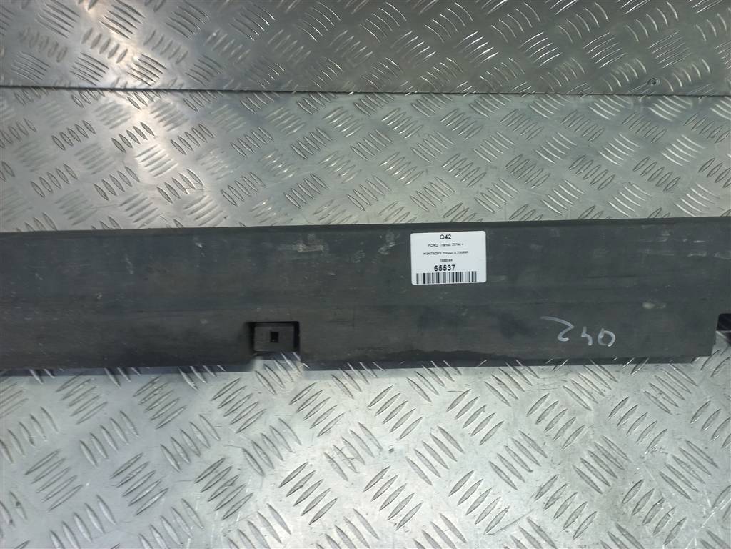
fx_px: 528
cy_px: 274
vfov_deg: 54.9
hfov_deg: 69.4
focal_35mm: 25
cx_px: 366
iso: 50
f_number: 1.8
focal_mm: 4.6
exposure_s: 1/50
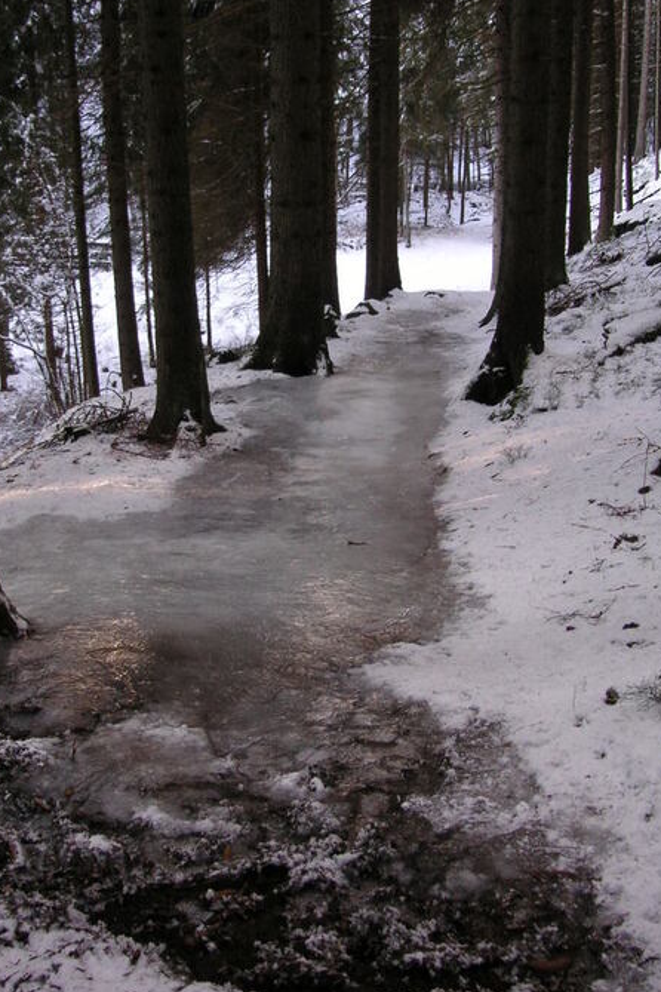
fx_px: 1267
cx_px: 308
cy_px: 427
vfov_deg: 42.6
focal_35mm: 46
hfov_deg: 29.2
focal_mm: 6.1
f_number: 2.8
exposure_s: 1/45
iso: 50
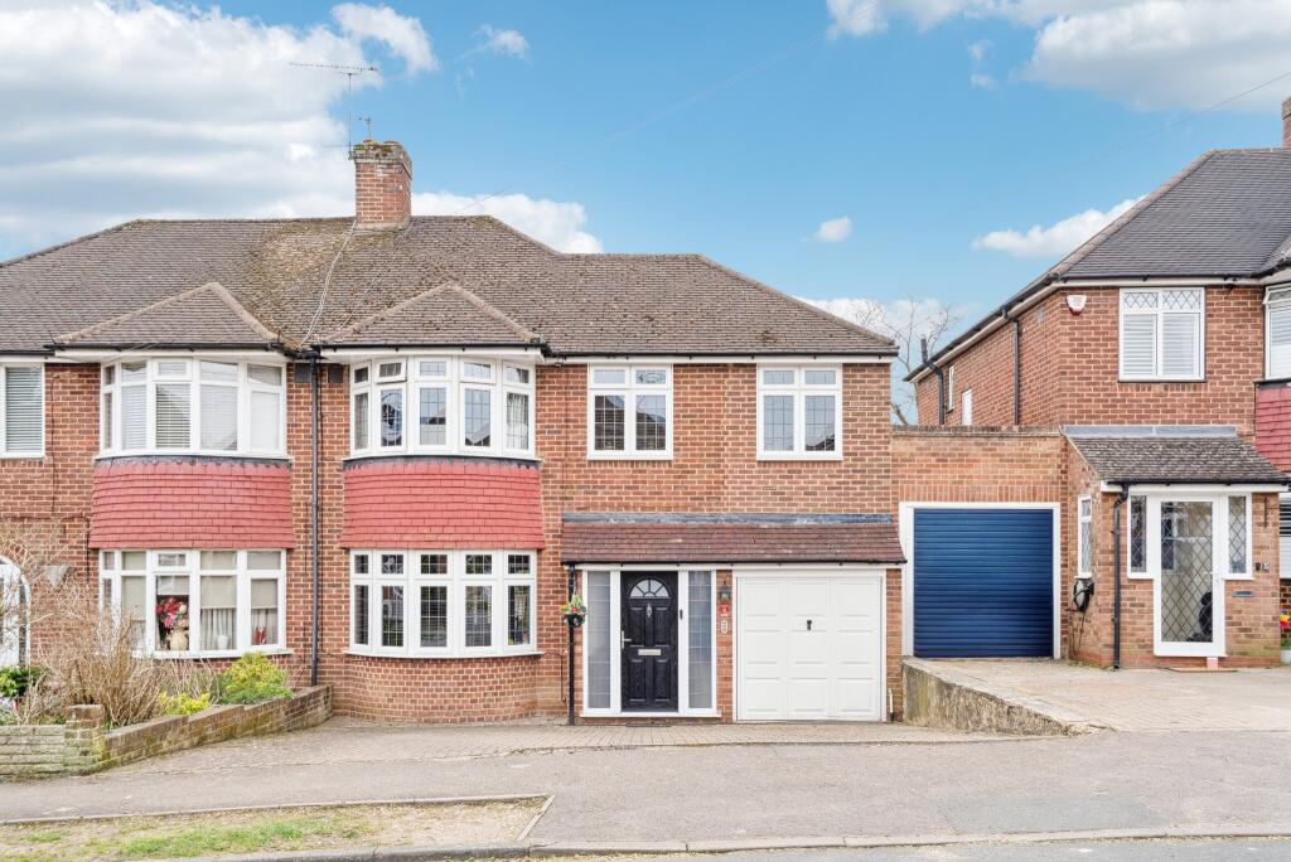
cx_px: 646
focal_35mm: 30
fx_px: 1076
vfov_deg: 43.7
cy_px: 431
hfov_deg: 61.9
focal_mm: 30
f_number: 8
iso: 640
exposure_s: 1/500
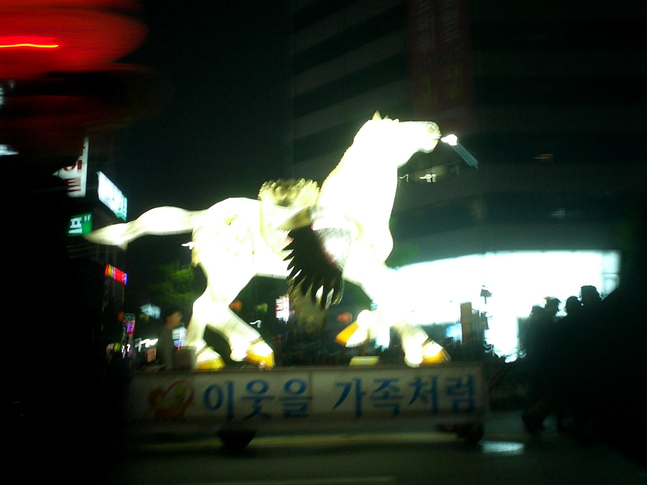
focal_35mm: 37
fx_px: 692
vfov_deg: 38.7
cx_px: 324
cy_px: 242
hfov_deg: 50.1
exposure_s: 1/8
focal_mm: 5.6
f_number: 3.5
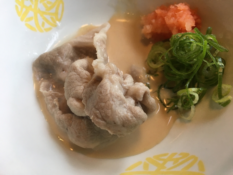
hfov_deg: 61.7
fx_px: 195
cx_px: 116
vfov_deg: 48.2
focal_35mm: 29
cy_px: 88
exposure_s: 1/30
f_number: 2.2
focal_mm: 4.15
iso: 40
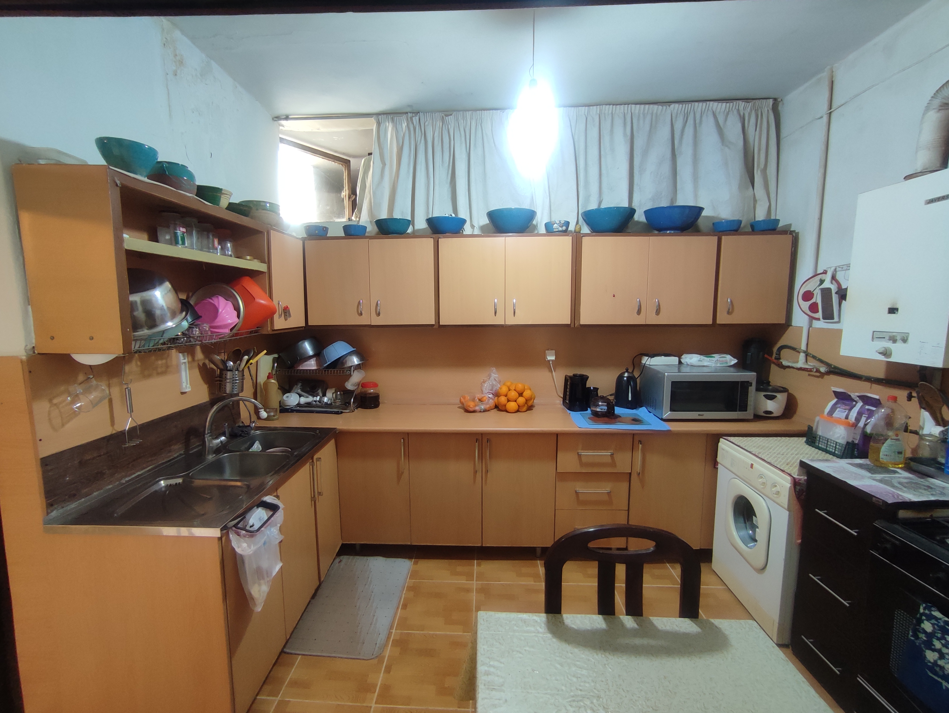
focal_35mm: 16
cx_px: 474
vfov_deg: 78.2
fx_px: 439
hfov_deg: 94.5
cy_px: 356
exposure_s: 1/60
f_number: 2.2
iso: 188
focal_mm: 1.65
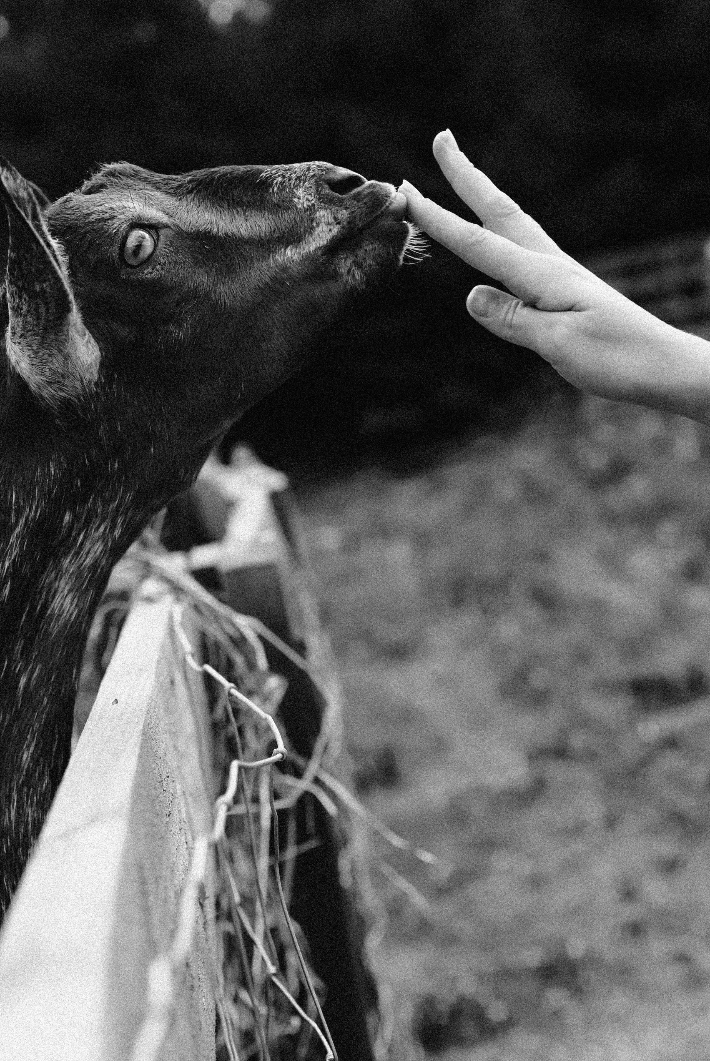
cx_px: 355
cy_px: 530
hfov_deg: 18.2
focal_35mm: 75
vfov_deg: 27.0
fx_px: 2213
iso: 200
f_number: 4.5
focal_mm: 50
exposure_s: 1/1000
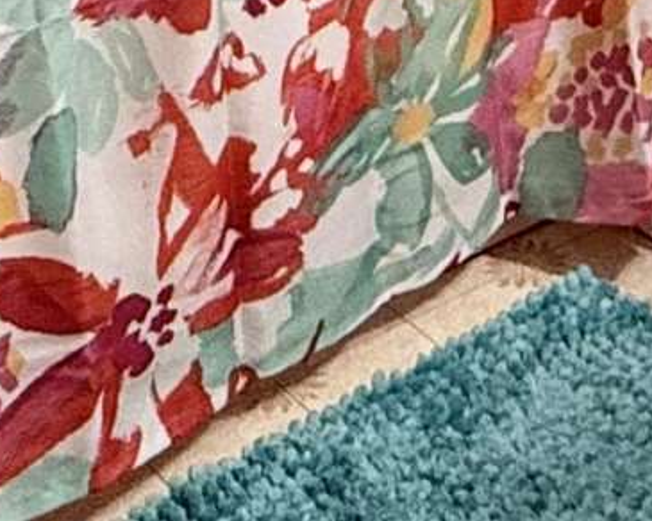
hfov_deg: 16.2
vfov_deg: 11.2
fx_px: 2219
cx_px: 716
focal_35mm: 115
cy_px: -733
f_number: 2.2
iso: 250
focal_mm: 2.22
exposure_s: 1/120
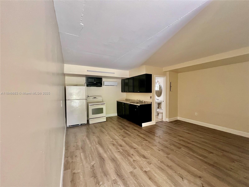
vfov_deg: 89.9
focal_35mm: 13
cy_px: 94
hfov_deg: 106.2
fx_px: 94
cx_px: 124
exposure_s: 1/60
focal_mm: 1.57
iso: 320
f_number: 1.8
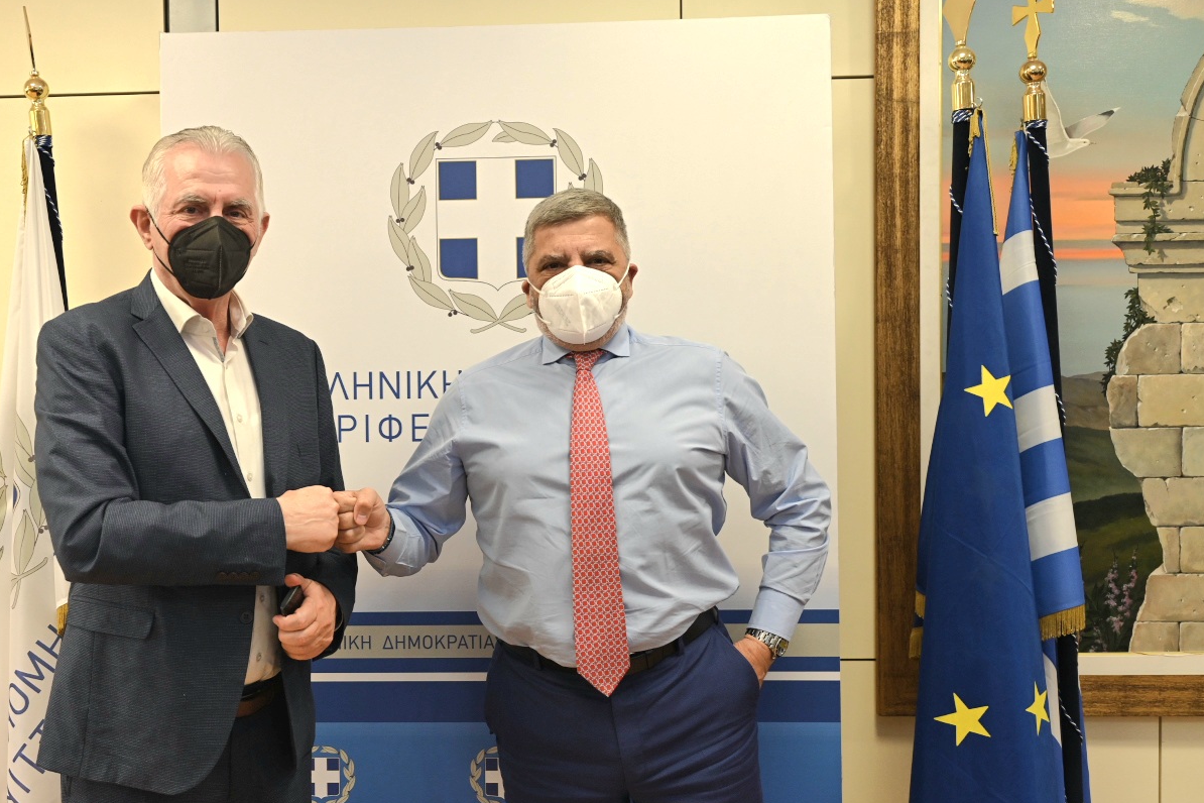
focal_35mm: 38
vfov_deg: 35.0
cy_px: 439
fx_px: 1271
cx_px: 443
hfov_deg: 50.1
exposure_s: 1/100
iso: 640
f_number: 4.5
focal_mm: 28
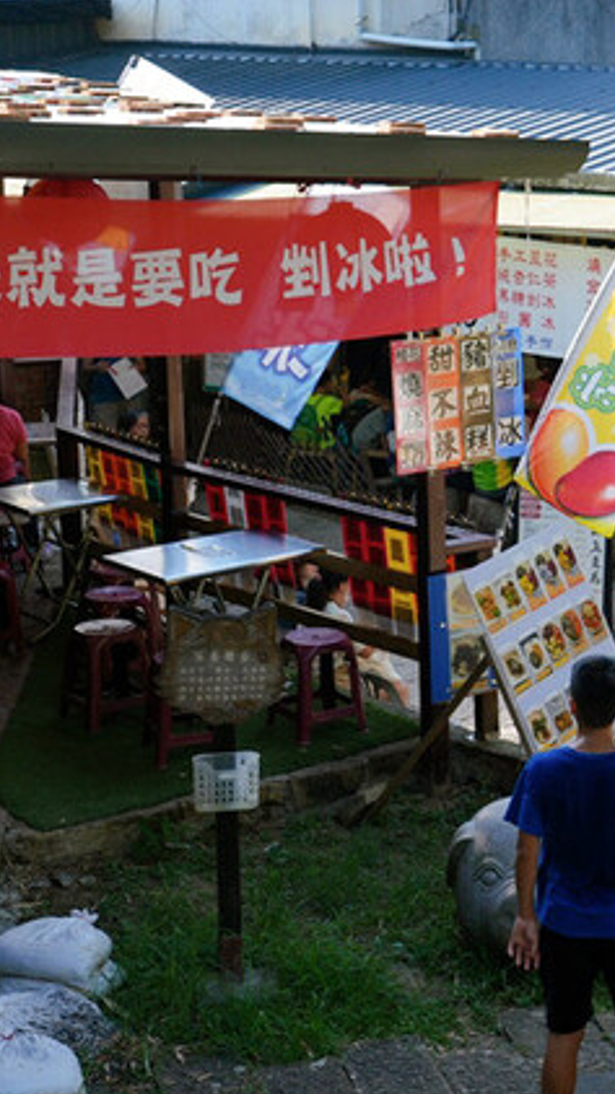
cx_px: 641
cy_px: 373
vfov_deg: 27.7
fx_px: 2206
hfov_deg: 15.5
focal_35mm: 76
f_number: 8
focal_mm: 36
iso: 320
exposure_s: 1/160
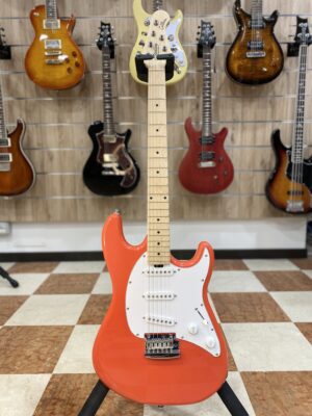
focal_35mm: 26
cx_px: 156
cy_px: 208
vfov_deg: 67.3
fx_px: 312
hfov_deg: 53.1
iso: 80
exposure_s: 1/50
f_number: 1.8
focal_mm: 4.25
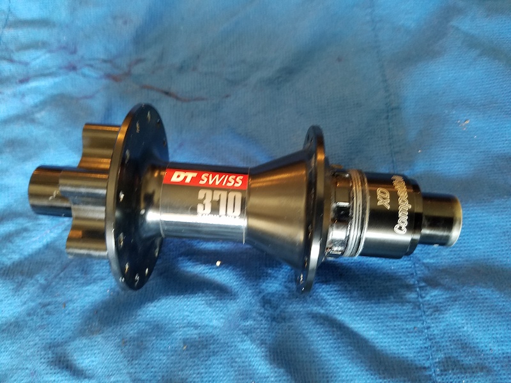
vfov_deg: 53.1
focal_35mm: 26
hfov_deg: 67.3
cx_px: 256
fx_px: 384
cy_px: 192
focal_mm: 4.2
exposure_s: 1/10
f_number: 1.7
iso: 200
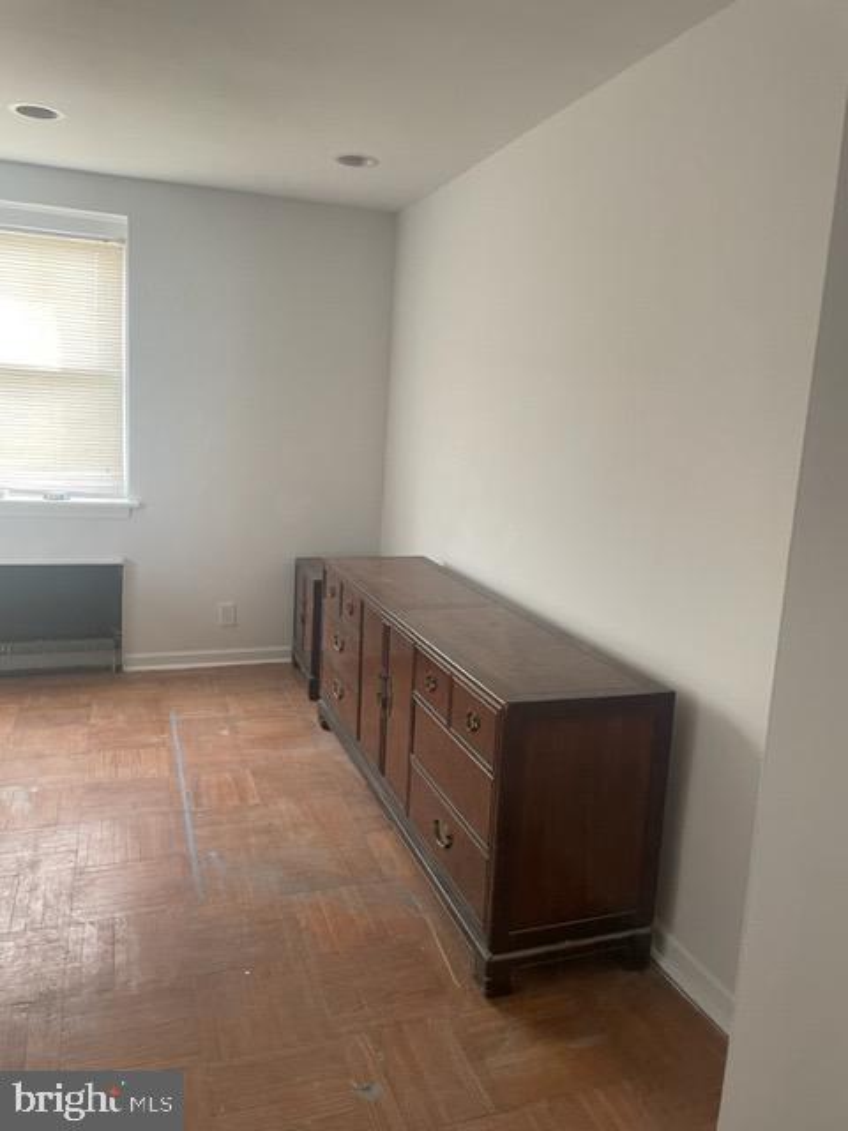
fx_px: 849
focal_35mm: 26
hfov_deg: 53.1
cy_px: 566
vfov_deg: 67.3
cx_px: 424
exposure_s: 1/76
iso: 125
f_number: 1.6
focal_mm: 4.2
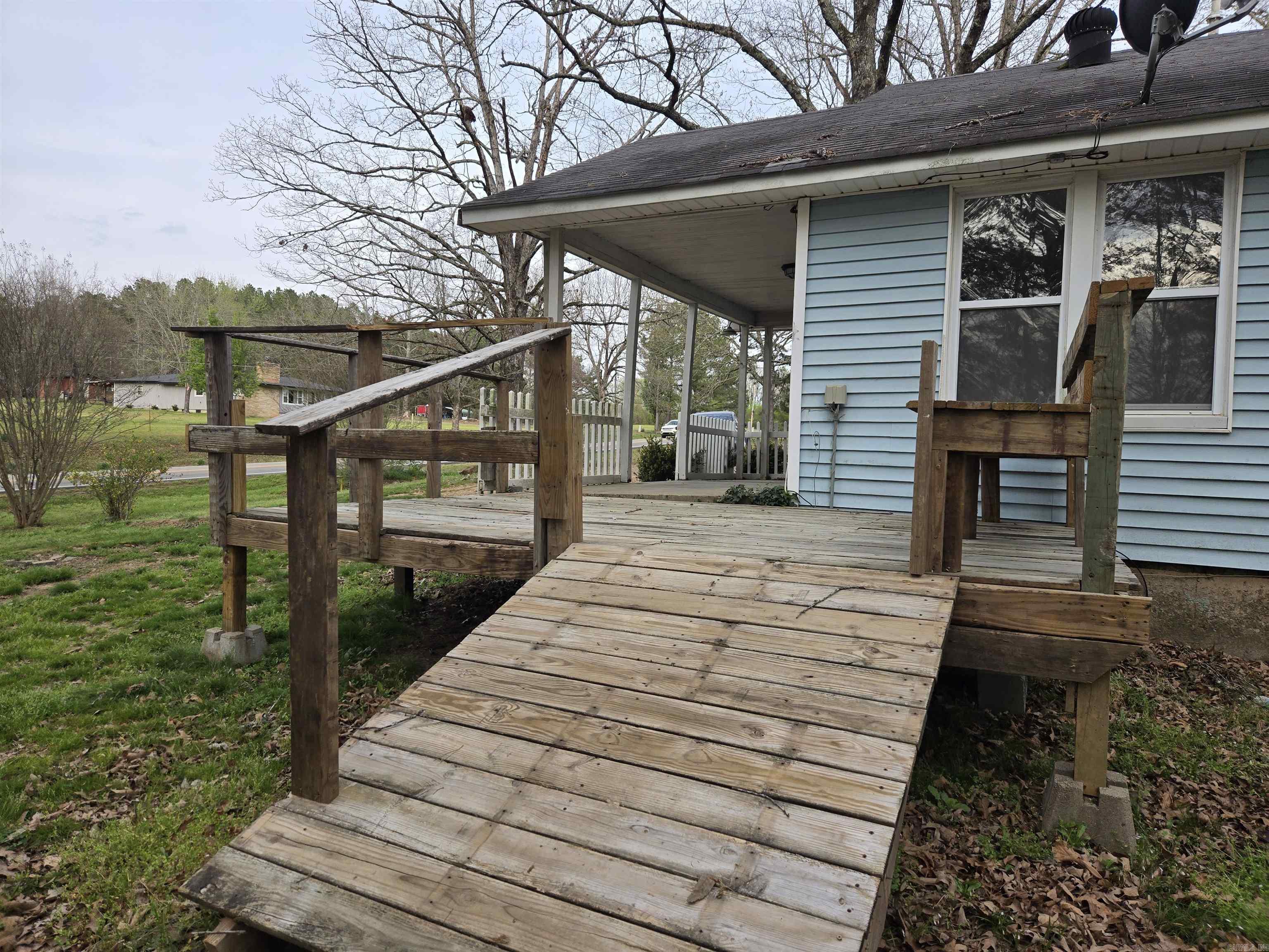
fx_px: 843
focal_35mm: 23
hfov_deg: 73.9
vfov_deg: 58.9
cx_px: 634
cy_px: 476
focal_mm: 5.4
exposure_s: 1/476
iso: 25
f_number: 1.8
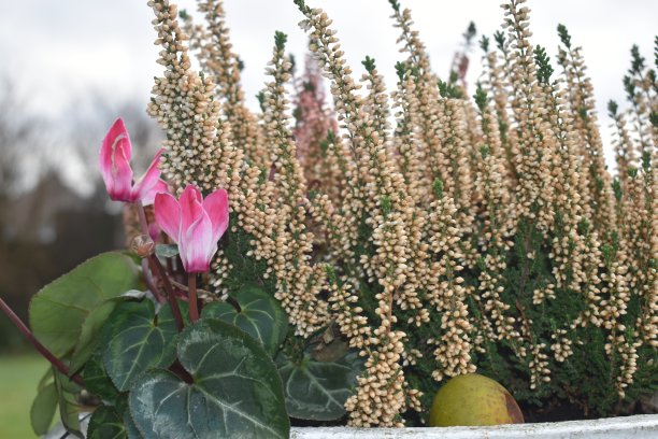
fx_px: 987
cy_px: 220
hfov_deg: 36.9
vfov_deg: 25.1
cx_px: 329
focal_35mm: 54
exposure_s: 1/125
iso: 200
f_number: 5.6
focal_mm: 36
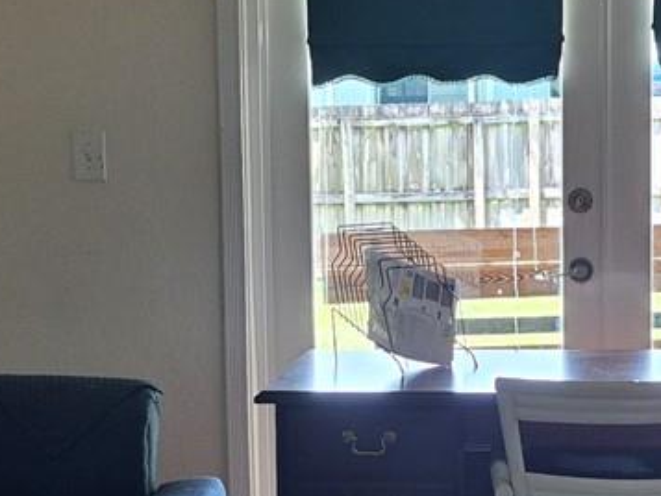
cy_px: 316
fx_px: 1967
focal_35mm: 103
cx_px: 446
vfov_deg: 14.4
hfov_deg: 19.0
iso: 160
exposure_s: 1/120
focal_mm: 5.4
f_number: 1.8
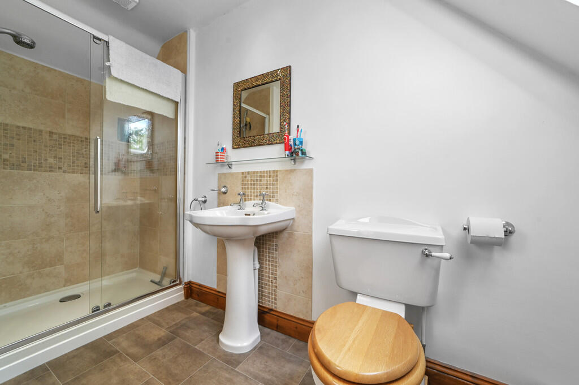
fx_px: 225
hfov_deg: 104.3
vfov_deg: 81.1
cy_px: 192
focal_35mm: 14
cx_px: 290
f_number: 8
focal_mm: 14
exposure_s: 1/13
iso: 400
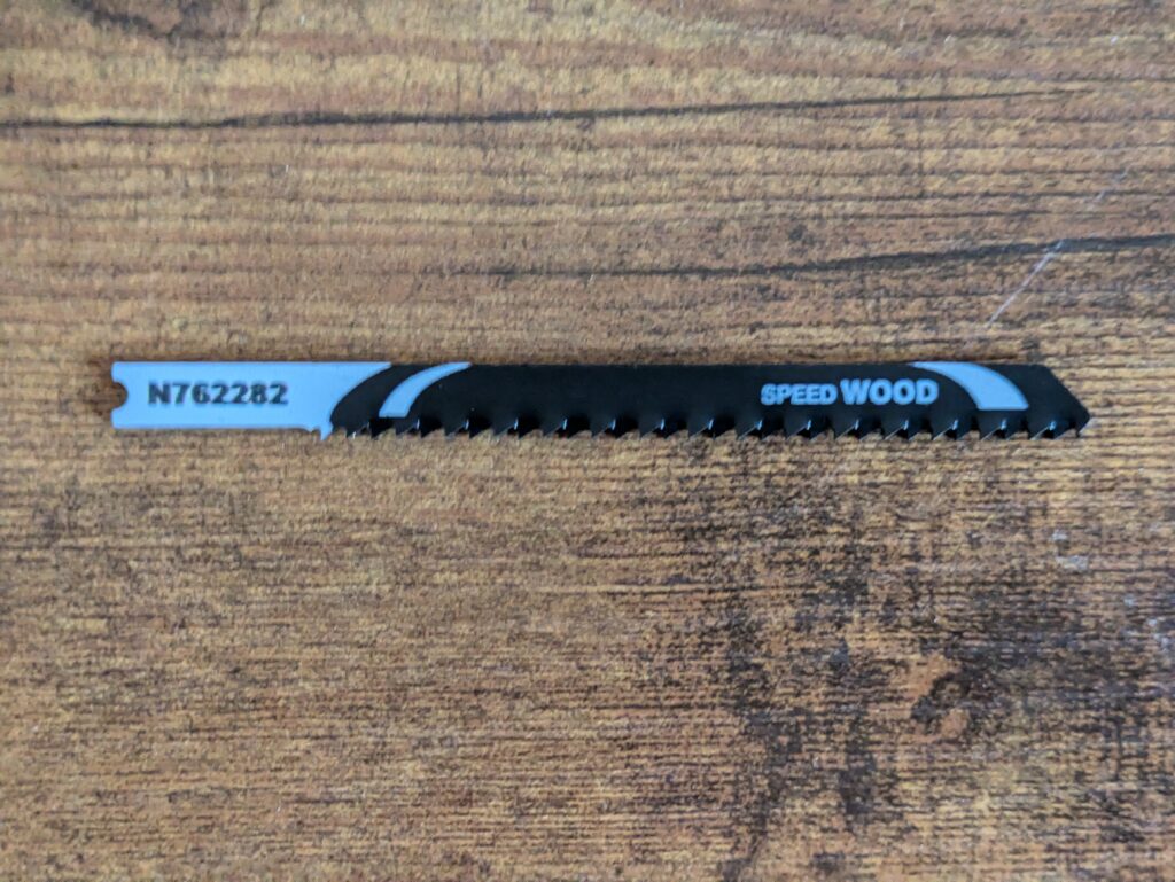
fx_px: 1732
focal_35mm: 51
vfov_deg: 28.6
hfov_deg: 37.5
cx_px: 588
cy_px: 441
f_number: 1.89
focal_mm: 5.43
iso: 496
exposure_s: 1/25
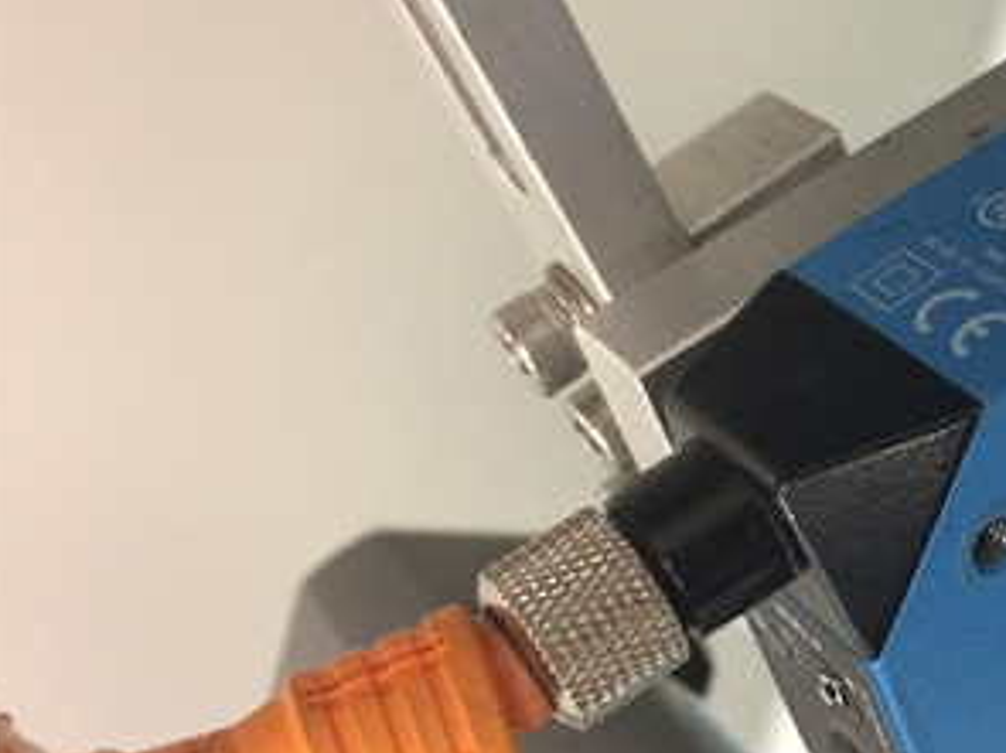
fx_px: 1714
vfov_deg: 24.8
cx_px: 1003
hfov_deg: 30.4
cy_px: 354
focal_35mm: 59
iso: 250
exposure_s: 1/33
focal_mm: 4.15
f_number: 2.2
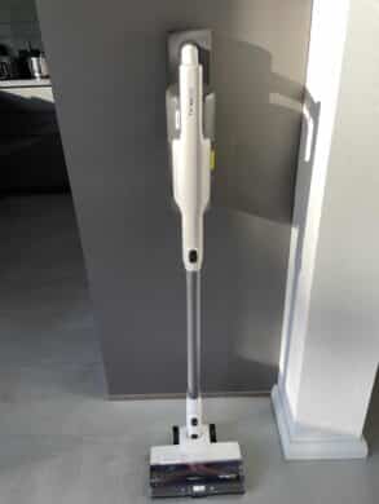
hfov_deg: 53.1
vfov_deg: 67.3
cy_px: 252
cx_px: 190
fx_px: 379
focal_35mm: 26
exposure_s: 1/132
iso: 32
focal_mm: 4.2
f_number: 1.6
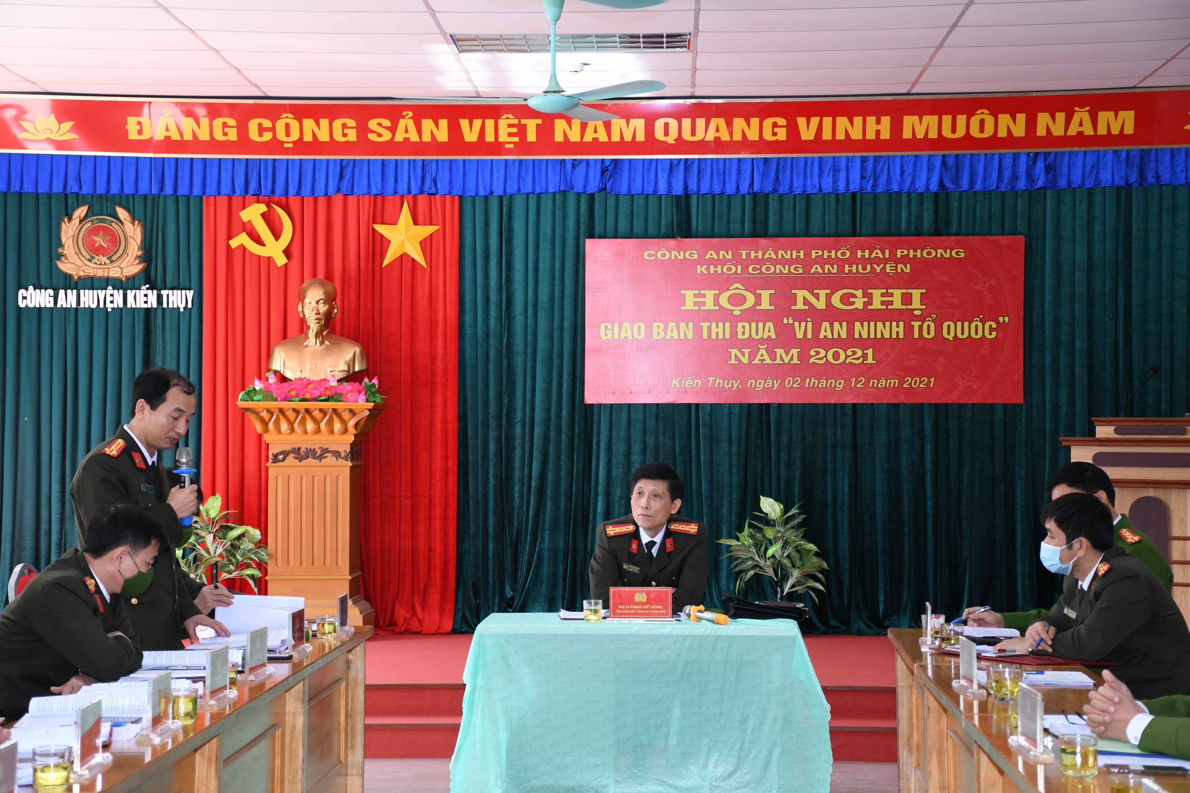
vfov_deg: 18.2
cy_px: 396
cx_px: 595
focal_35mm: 75
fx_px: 2479
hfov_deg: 27.0
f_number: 4.8
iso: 800
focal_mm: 50
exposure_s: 1/200
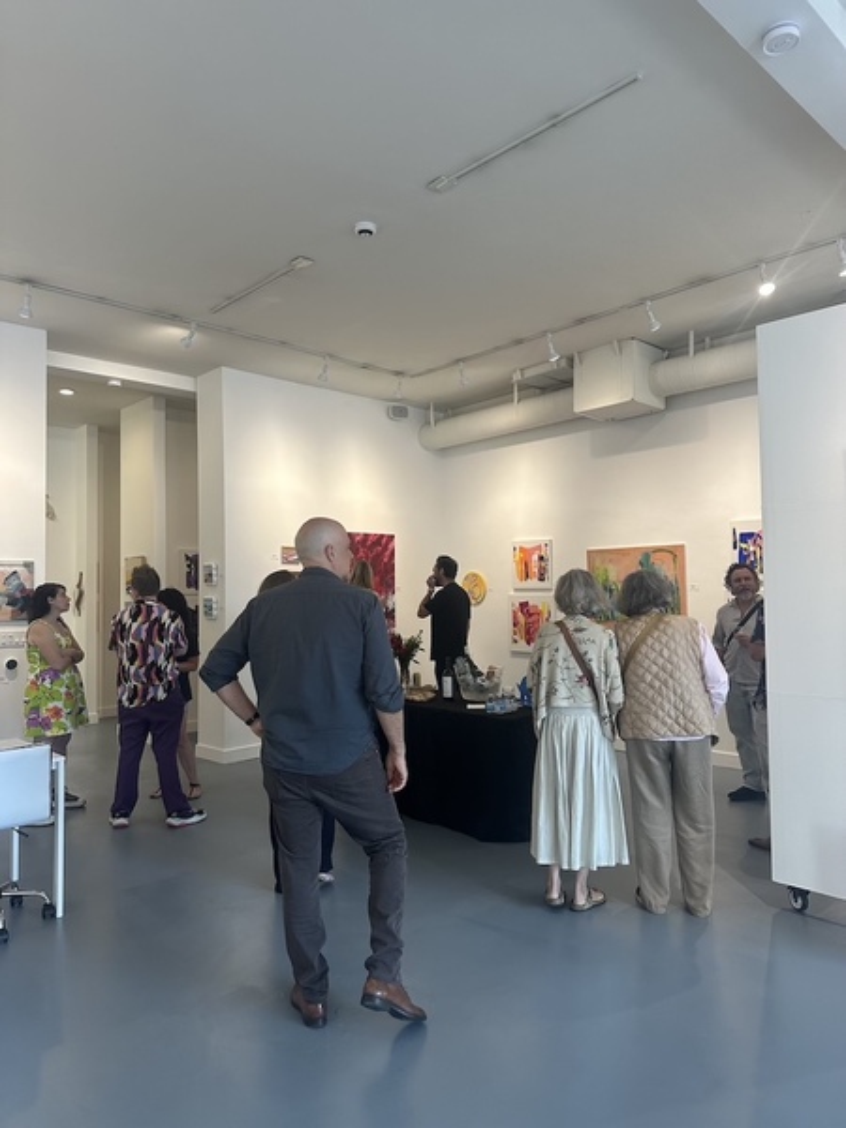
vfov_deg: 71.6
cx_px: 423
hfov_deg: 56.8
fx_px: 782
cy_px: 564
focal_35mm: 24
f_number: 1.78
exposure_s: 1/120
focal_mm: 6.86
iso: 125
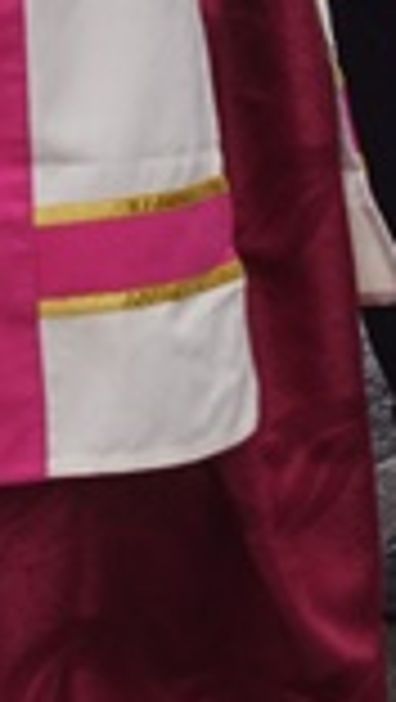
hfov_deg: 2.4
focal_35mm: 503
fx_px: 9369
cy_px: -412
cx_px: 189
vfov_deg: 4.3
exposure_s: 1/160
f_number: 5
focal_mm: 50
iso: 250
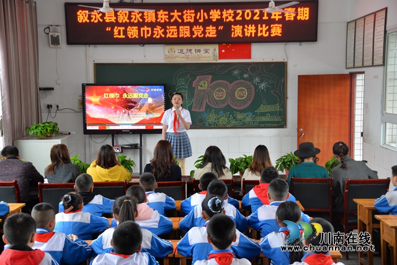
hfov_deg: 38.2
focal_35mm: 52
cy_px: 132
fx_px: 574
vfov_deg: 26.0
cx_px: 198
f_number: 4
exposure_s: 1/60
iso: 400
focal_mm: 52
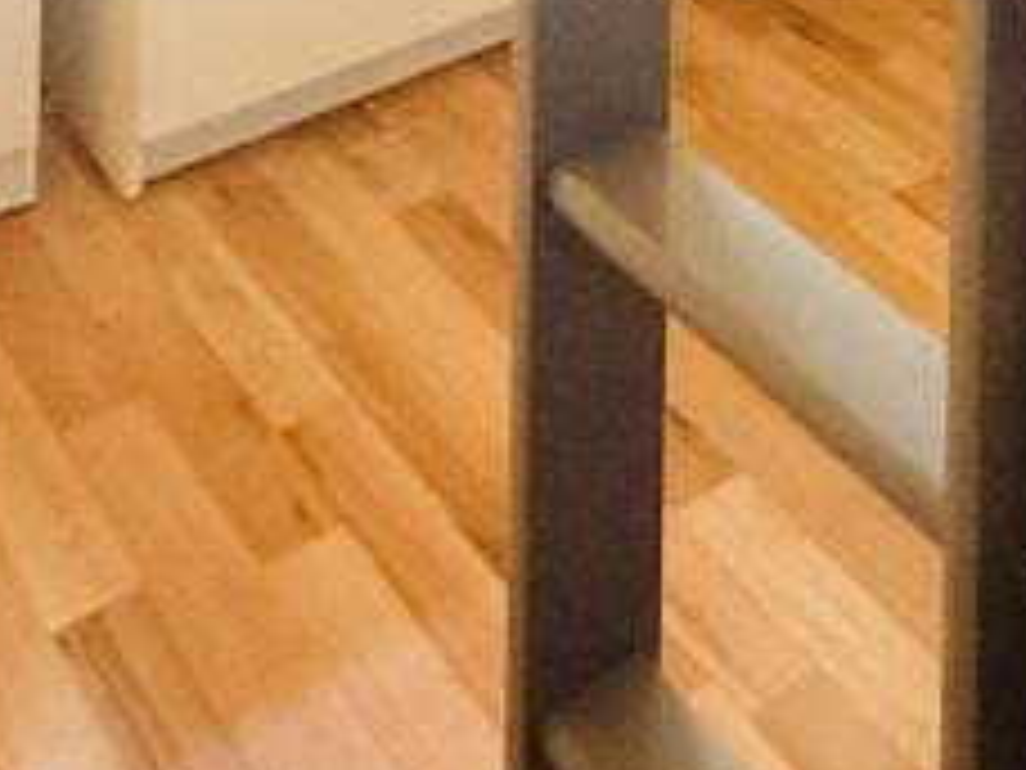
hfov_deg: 28.3
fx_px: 1867
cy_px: -896
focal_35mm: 63
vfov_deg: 16.1
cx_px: 1094
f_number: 2.2
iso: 160
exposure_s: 1/99
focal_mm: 2.22
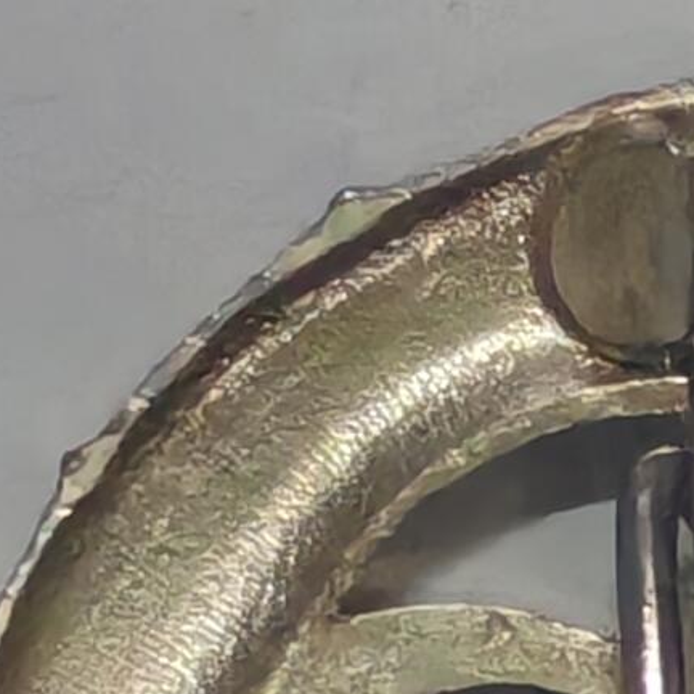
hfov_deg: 3.2
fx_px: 12362
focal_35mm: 545
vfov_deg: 3.2
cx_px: 792
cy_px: 1317
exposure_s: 1/50
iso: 500
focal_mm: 5.52
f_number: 1.95
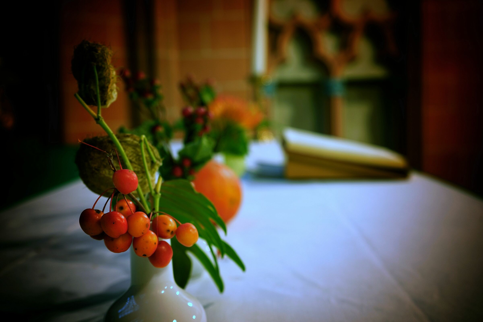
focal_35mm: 42
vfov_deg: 31.9
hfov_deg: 46.4
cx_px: 242
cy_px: 161
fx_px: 563
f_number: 5.6
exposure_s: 5
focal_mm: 42
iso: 100
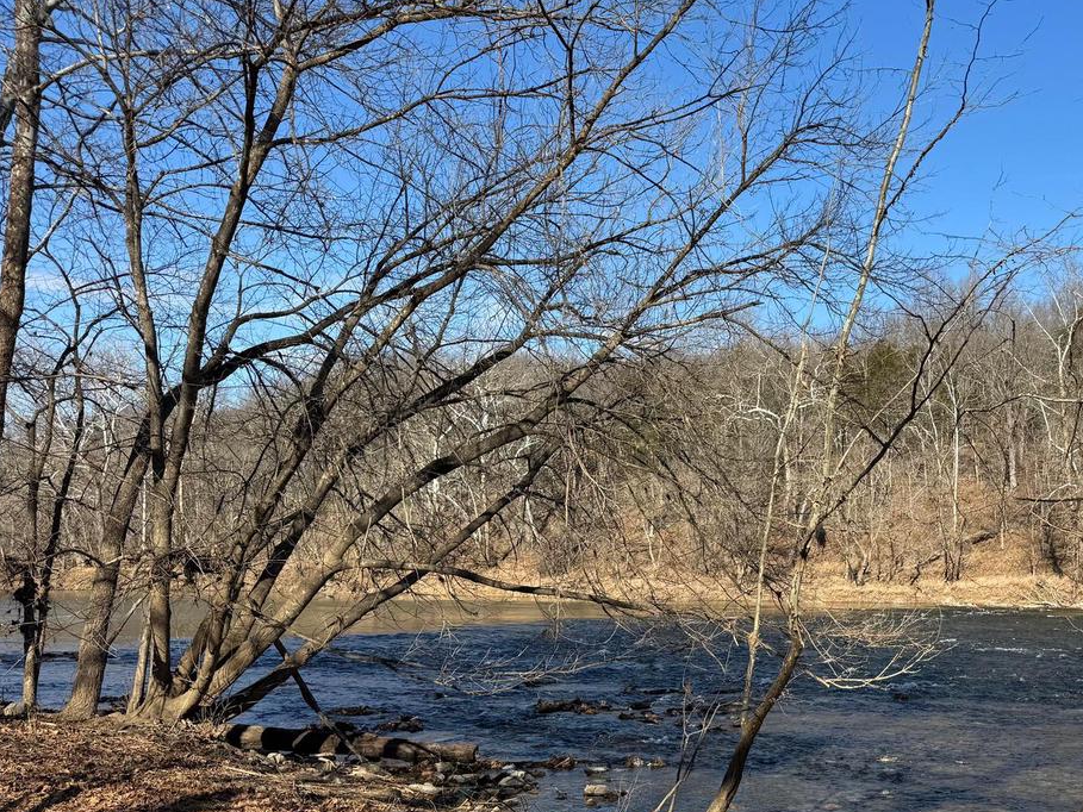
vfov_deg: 36.6
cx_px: 816
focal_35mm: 38
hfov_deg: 47.1
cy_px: 633
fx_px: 1189
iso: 80
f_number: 1.78
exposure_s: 1/2959
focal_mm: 6.76
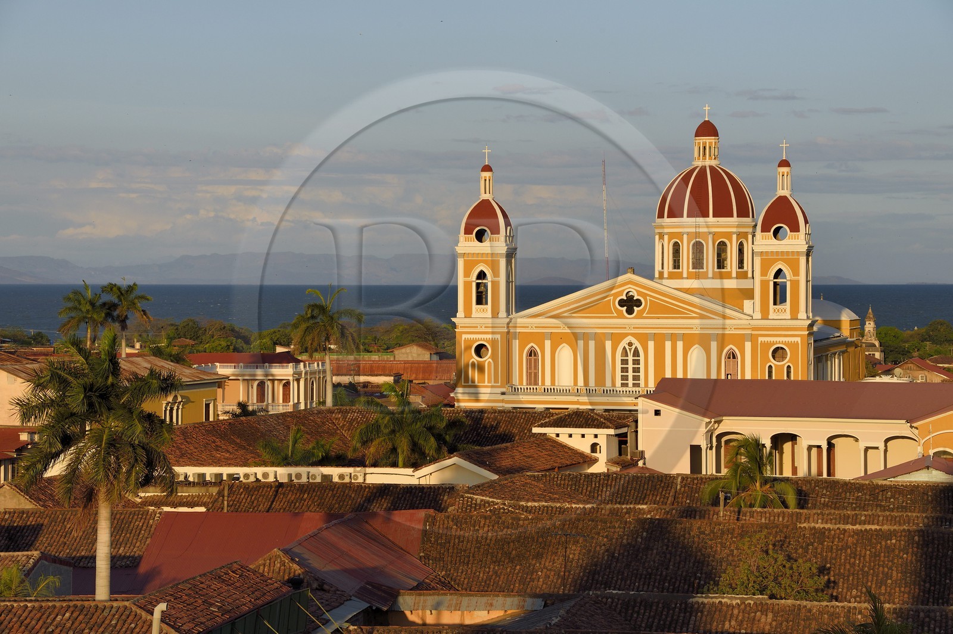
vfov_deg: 11.2
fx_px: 3227
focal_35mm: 122
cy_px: 317
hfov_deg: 16.8
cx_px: 476
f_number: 11
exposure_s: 1/400
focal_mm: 122
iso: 400
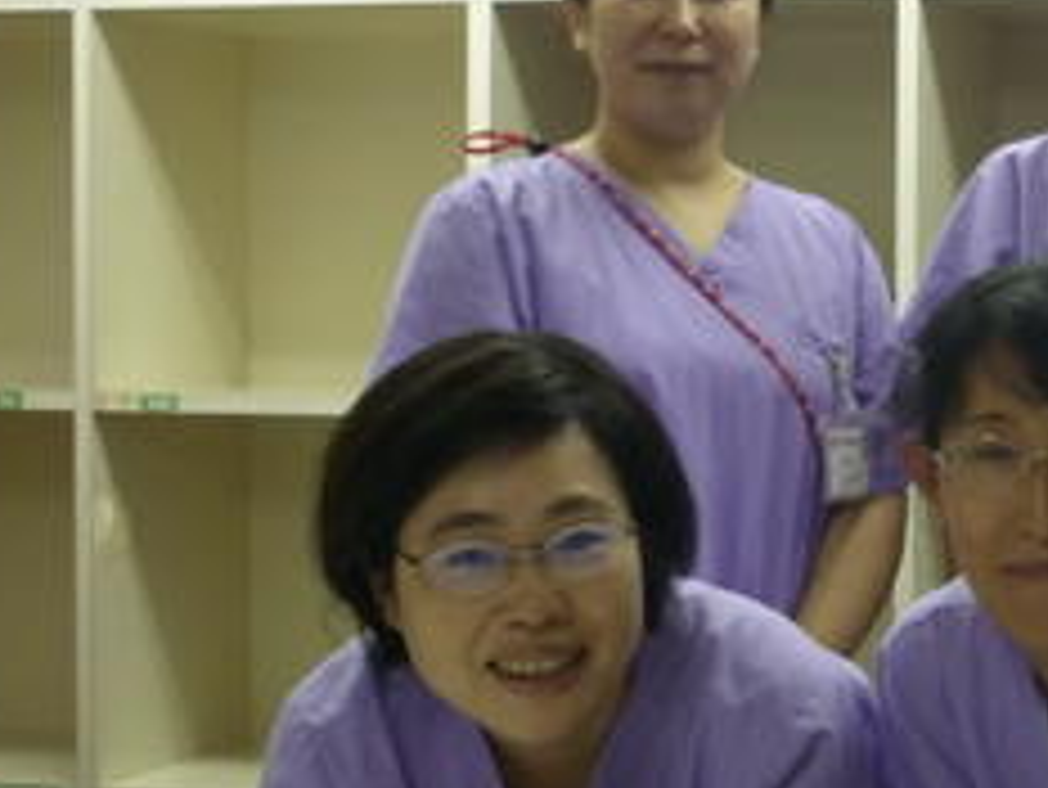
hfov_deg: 21.8
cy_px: 414
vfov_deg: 17.4
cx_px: 1138
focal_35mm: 85
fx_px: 2575
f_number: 2.8
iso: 200
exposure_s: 1/30
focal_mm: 5.5
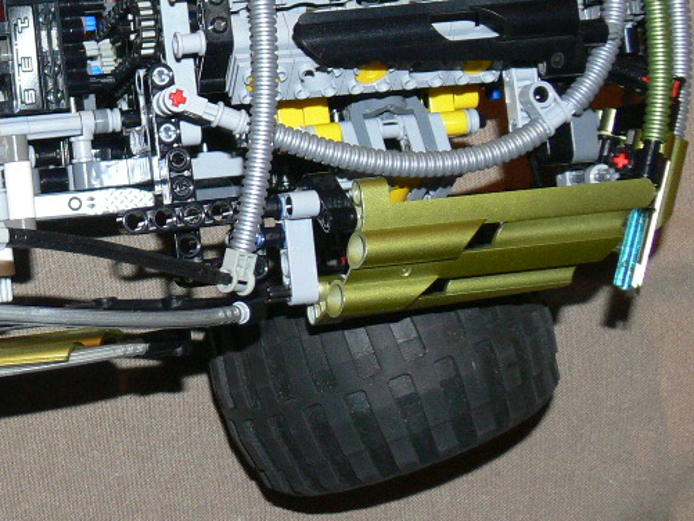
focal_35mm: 92
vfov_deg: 15.9
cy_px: 61
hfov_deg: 19.9
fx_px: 1845
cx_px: -148
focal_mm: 7.6
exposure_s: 1/30
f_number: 2.8
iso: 100
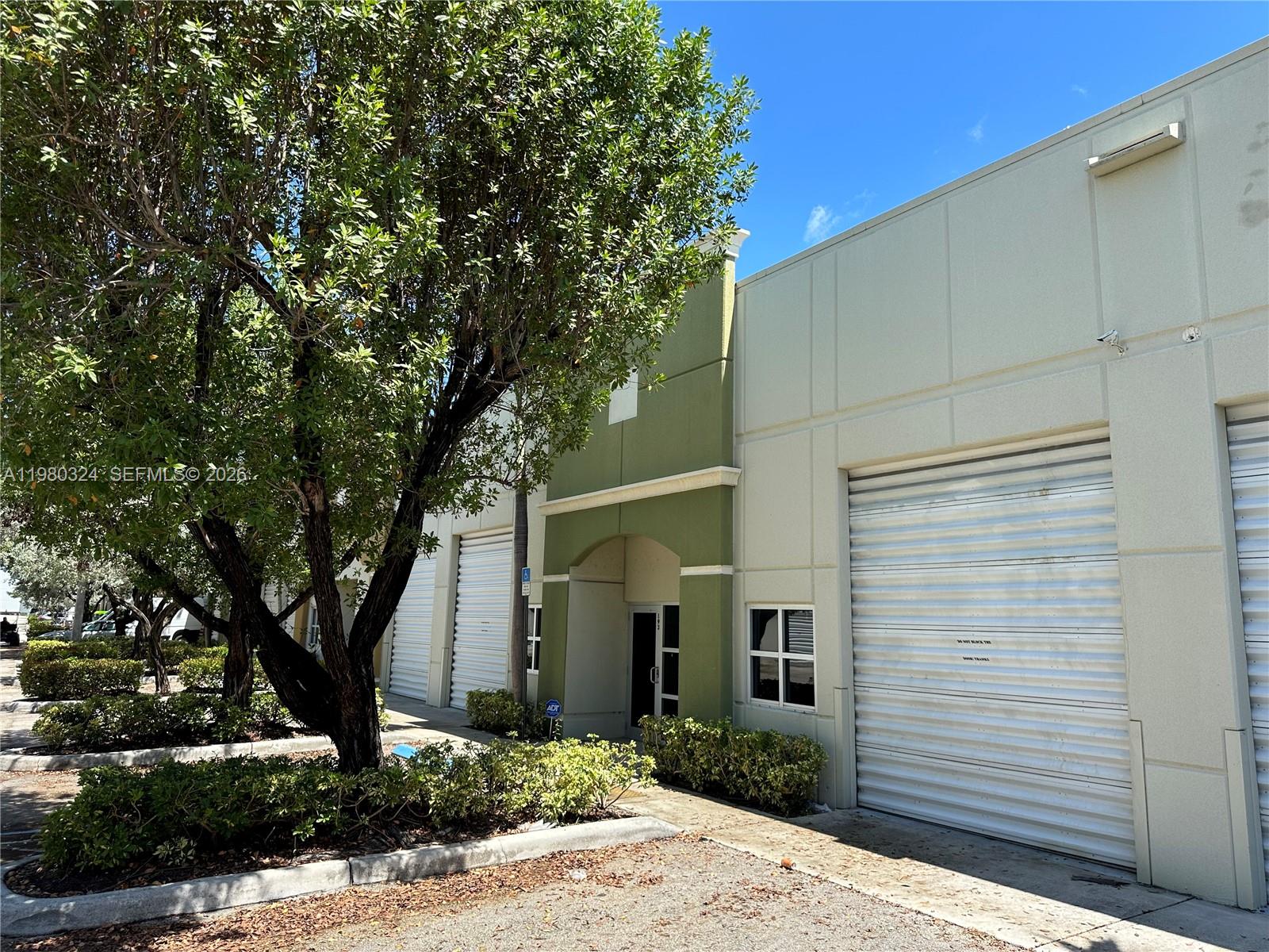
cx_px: 634
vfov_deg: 56.8
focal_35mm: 24
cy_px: 476
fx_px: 880
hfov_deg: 71.6
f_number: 1.78
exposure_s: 1/1751
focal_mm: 6.86
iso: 80
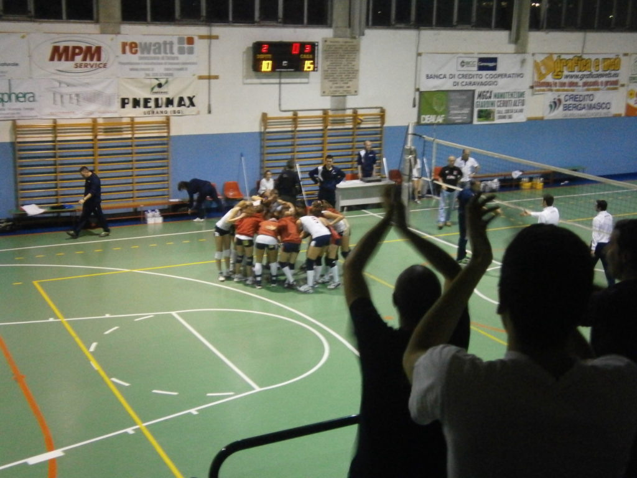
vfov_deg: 30.9
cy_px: 239
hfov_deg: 40.4
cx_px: 318
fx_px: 865
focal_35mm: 47
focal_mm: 8.3
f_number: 3.4
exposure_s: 1/25
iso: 800
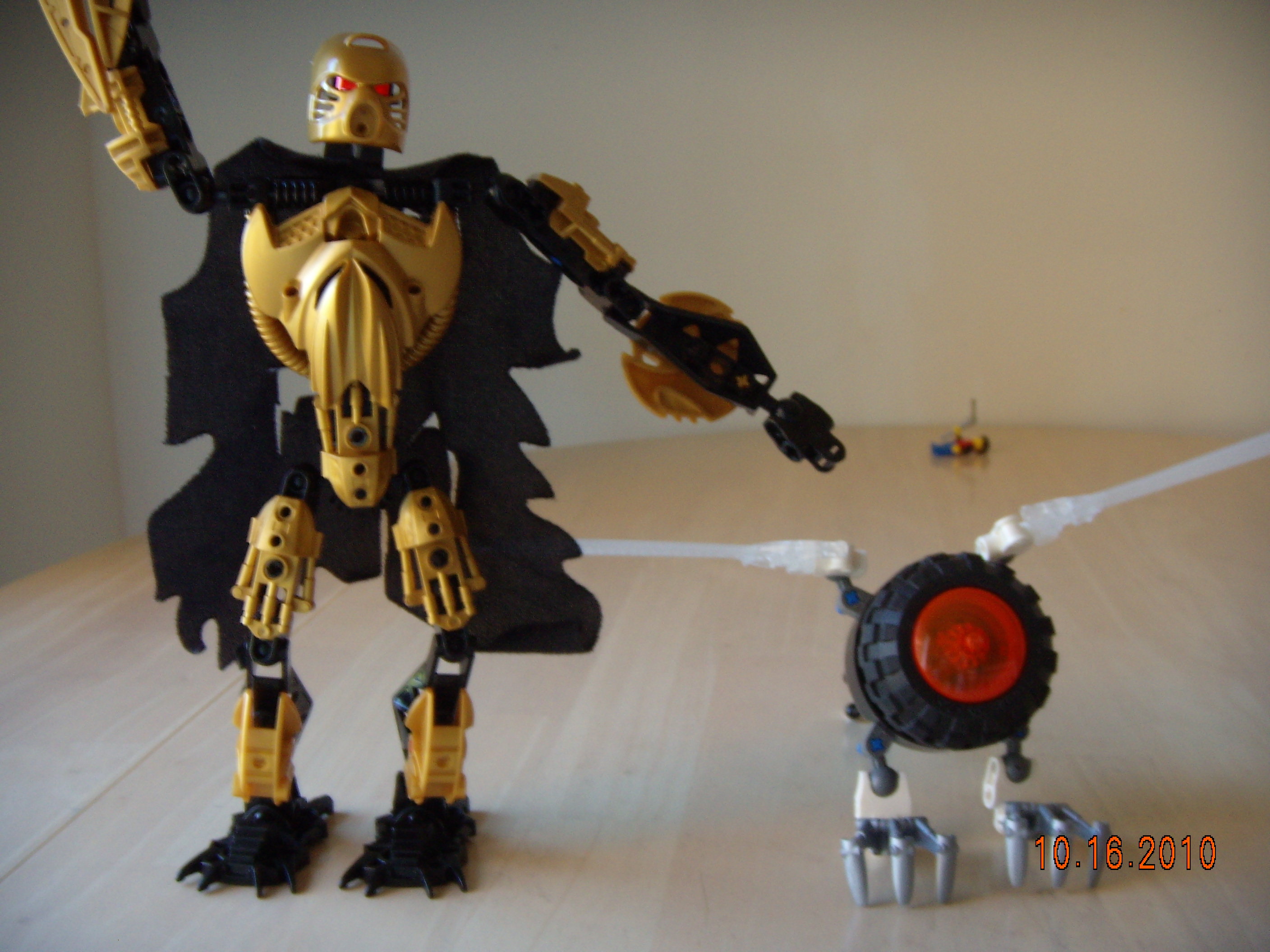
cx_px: 635
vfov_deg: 37.7
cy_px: 476
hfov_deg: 49.0
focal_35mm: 38
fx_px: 1394
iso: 100
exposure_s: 1/16.9
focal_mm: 6.4
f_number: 3.5
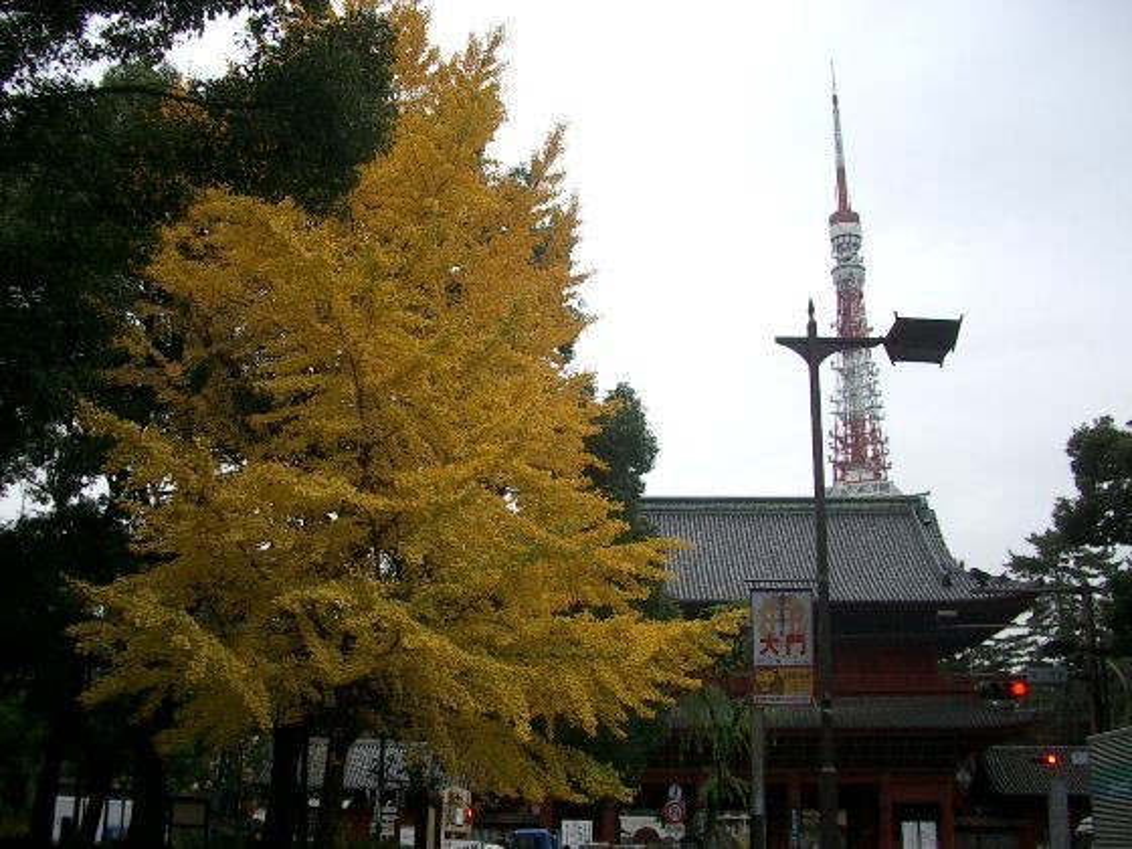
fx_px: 1145
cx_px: 566
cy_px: 424
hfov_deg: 52.6
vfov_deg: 40.7
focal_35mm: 35
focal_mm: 5.8
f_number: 2.6
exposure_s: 1/250
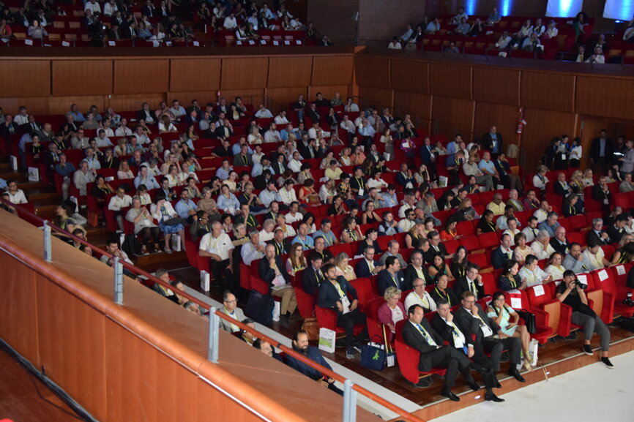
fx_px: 898
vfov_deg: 26.5
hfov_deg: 38.9
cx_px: 317
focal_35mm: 51
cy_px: 211
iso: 3200
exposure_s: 1/20
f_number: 4.2
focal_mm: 34
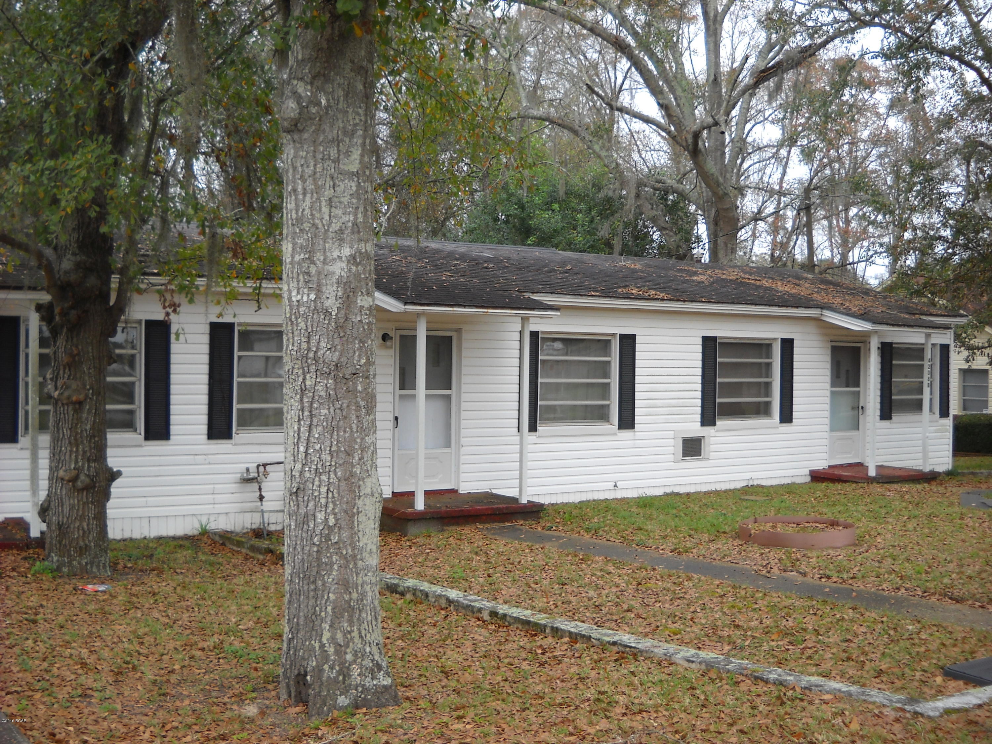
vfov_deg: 35.1
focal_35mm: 41
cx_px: 496
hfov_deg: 45.8
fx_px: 1175
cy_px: 372
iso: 64
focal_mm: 6.72
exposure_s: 1/71
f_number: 3.1
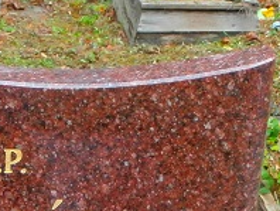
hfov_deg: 10.6
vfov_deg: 8.0
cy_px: 258
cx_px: 1
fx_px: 1490
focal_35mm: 184
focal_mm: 10.11
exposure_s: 1/80
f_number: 4.5
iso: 200
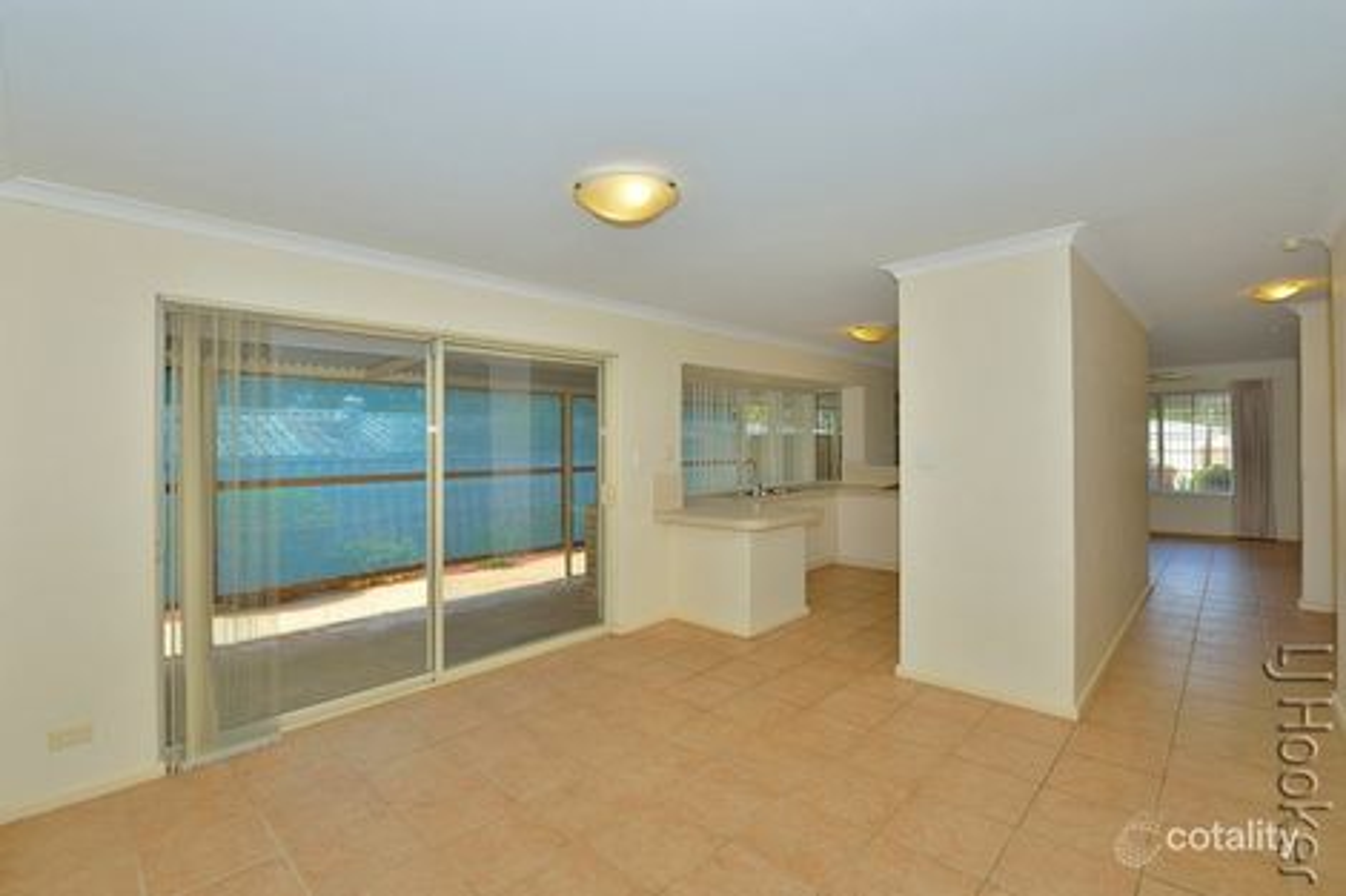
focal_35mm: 14
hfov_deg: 104.3
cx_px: 673
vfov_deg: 81.2
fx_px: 523
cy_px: 448
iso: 100
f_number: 8
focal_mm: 14
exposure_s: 1/60
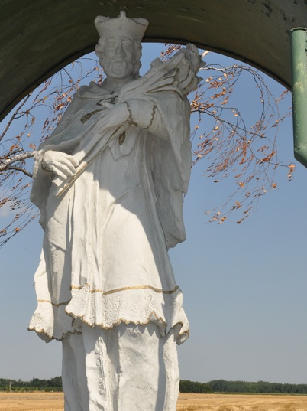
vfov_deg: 26.7
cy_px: 202
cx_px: 113
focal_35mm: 73
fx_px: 864
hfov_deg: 20.1
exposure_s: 1/200
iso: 400
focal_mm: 34
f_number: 20
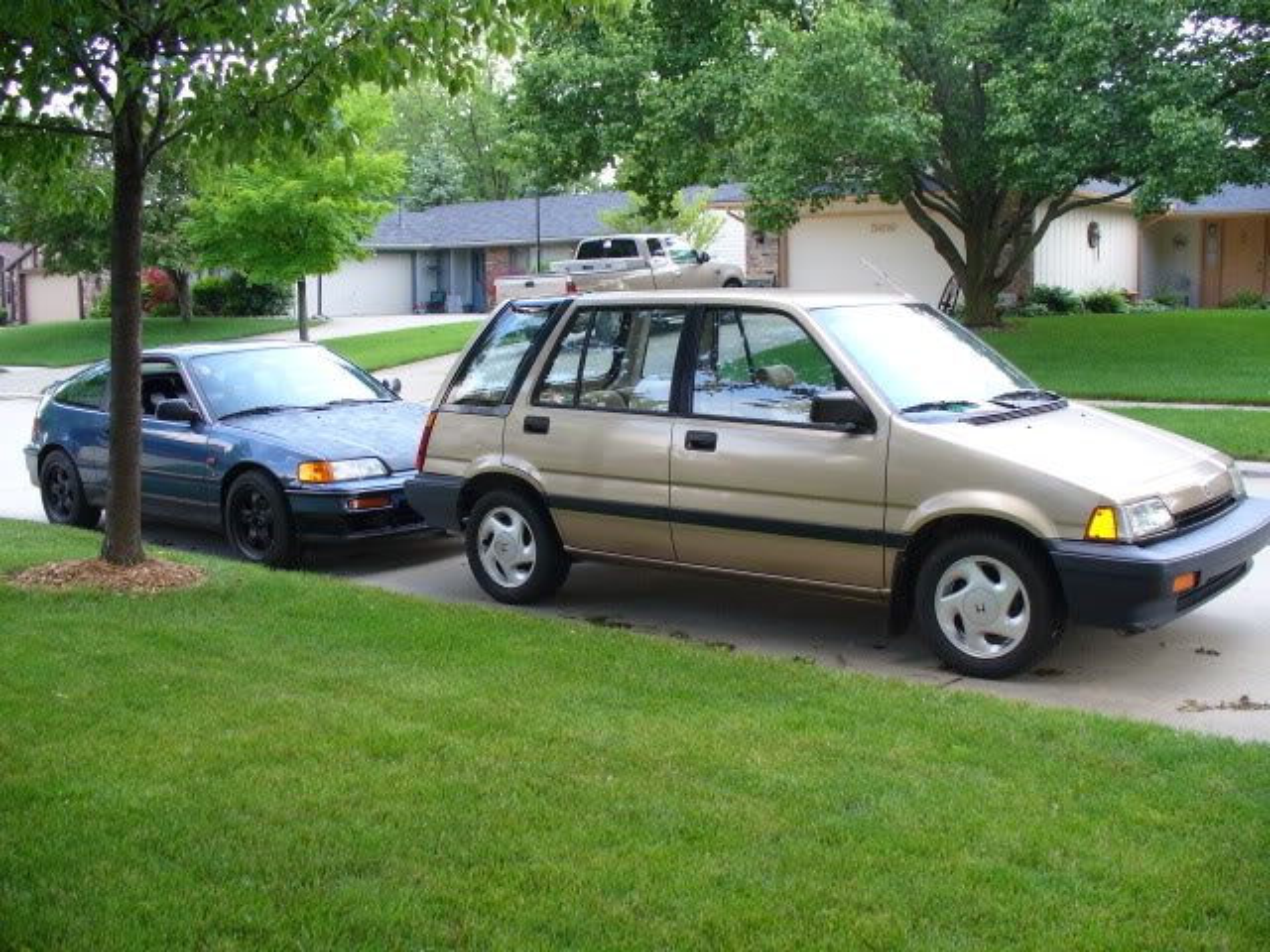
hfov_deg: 50.1
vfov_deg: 38.7
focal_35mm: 37
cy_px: 476
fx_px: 1357
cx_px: 635
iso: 100
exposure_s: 1/125
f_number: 2.8
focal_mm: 6.1
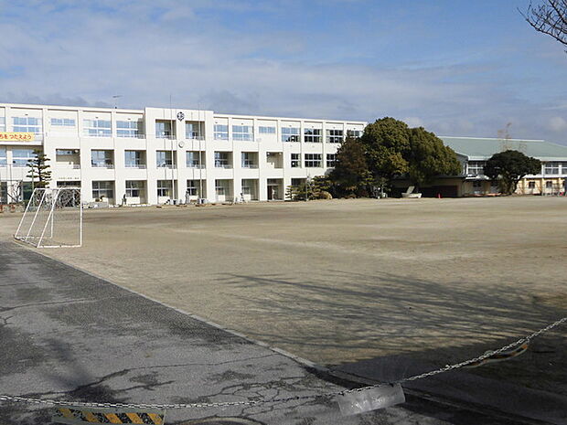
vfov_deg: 37.7
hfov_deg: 49.0
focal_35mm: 38
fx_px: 622
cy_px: 212
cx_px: 284
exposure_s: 1/400
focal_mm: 6.77
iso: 100
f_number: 9.3
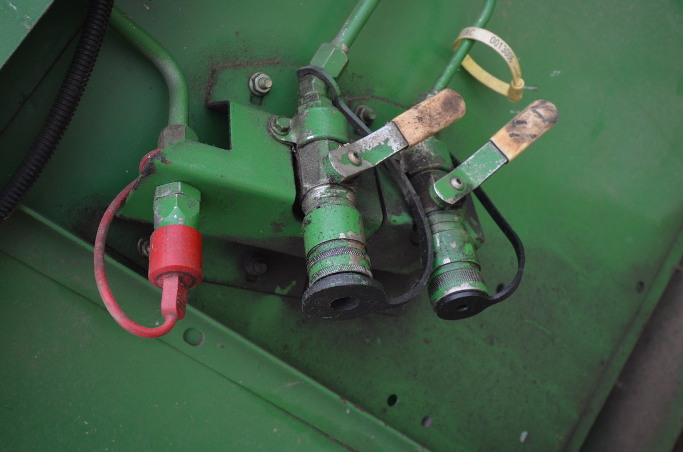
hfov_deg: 53.2
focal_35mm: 36
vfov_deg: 36.7
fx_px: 682
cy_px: 226
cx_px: 342
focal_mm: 24
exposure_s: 1/125
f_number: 5.6
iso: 320
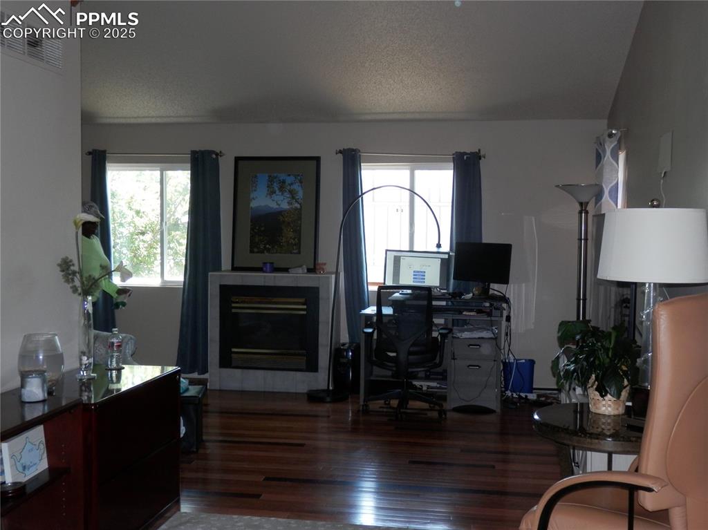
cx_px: 354
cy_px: 265
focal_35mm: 37
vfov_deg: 38.6
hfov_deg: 50.2
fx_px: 756
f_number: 3.6
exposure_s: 1/40
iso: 160
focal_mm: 6.6
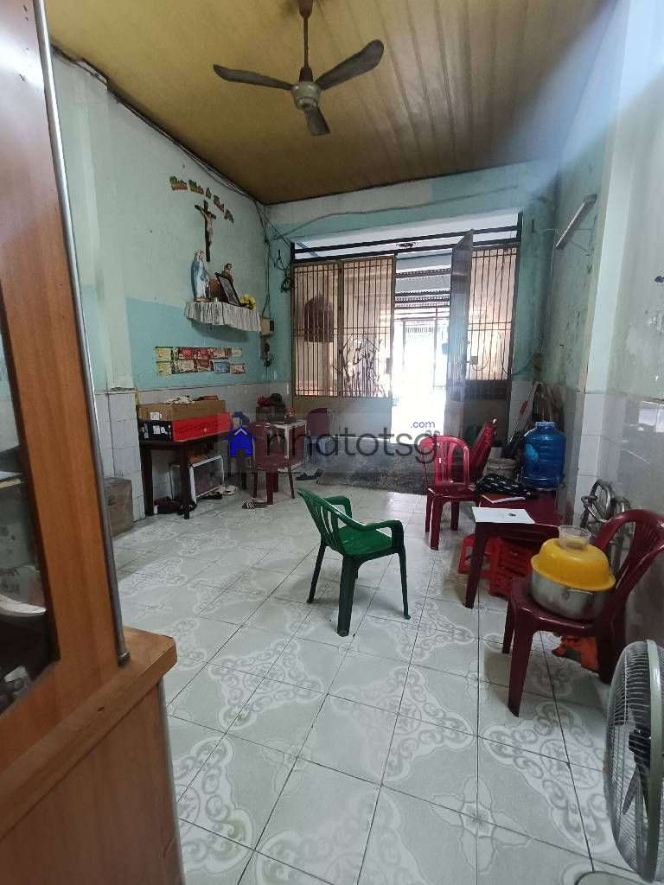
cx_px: 332
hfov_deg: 78.1
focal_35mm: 16
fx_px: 409
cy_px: 442
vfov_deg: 94.5
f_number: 2.2
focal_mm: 1.68
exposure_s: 1/30
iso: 500
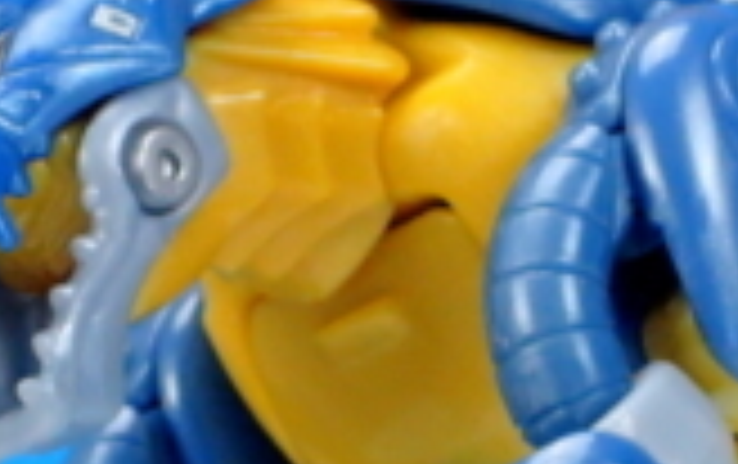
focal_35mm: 368
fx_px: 7412
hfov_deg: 5.7
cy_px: 432
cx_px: 860
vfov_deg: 3.6
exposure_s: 1/15
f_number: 6.3
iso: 800
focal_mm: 20.2
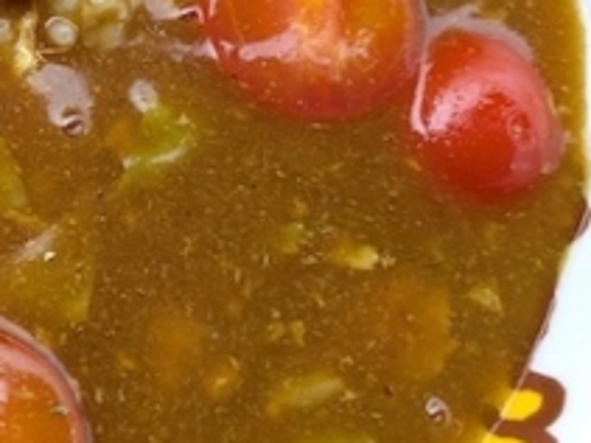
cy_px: 24
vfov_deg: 17.4
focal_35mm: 83
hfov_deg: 21.8
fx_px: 1416
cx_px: -123
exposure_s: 1/100
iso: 58
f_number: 1.89
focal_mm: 5.43
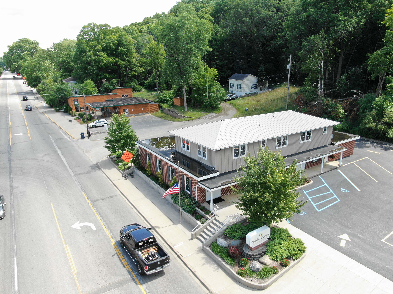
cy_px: 147
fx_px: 272
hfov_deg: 71.6
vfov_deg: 56.8
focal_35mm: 24
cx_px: 196
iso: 100
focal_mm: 4.39
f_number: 2.8
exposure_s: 1/400
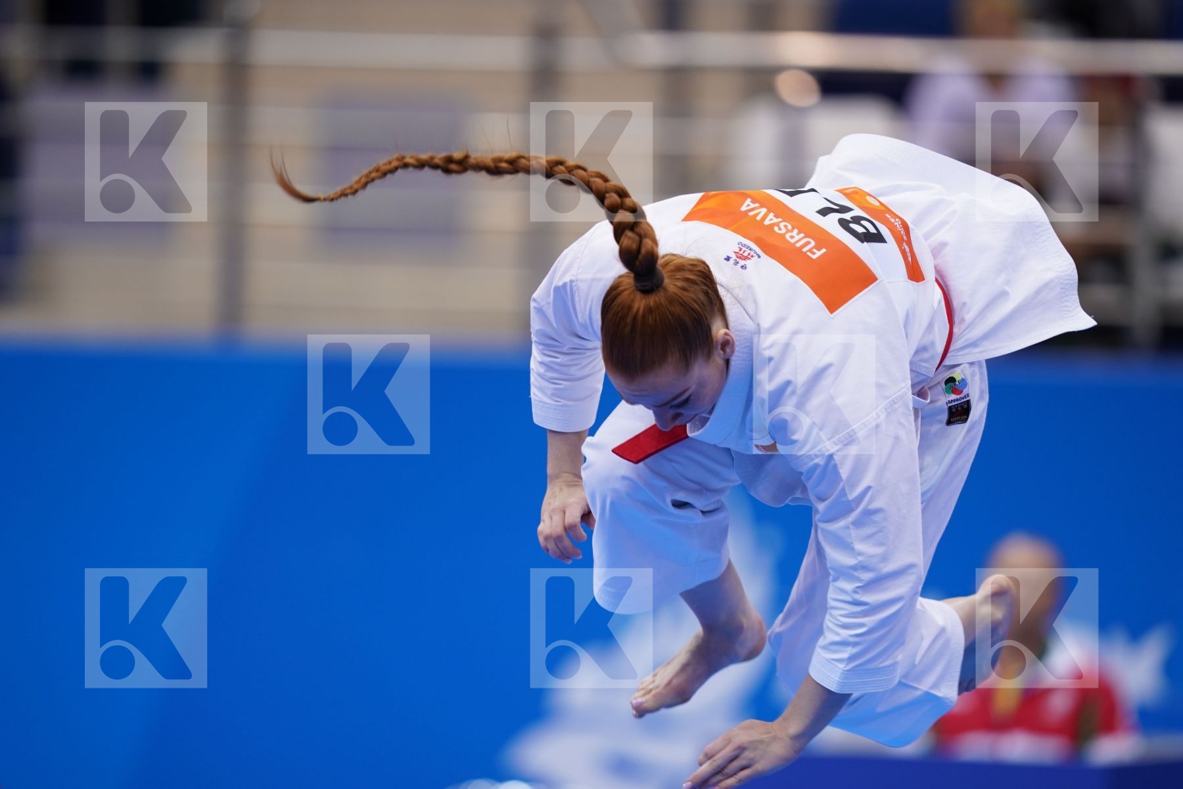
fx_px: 13143
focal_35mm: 400
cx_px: 592
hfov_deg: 5.2
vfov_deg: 3.4
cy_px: 394
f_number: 2.8
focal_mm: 400
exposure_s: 1/500
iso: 640
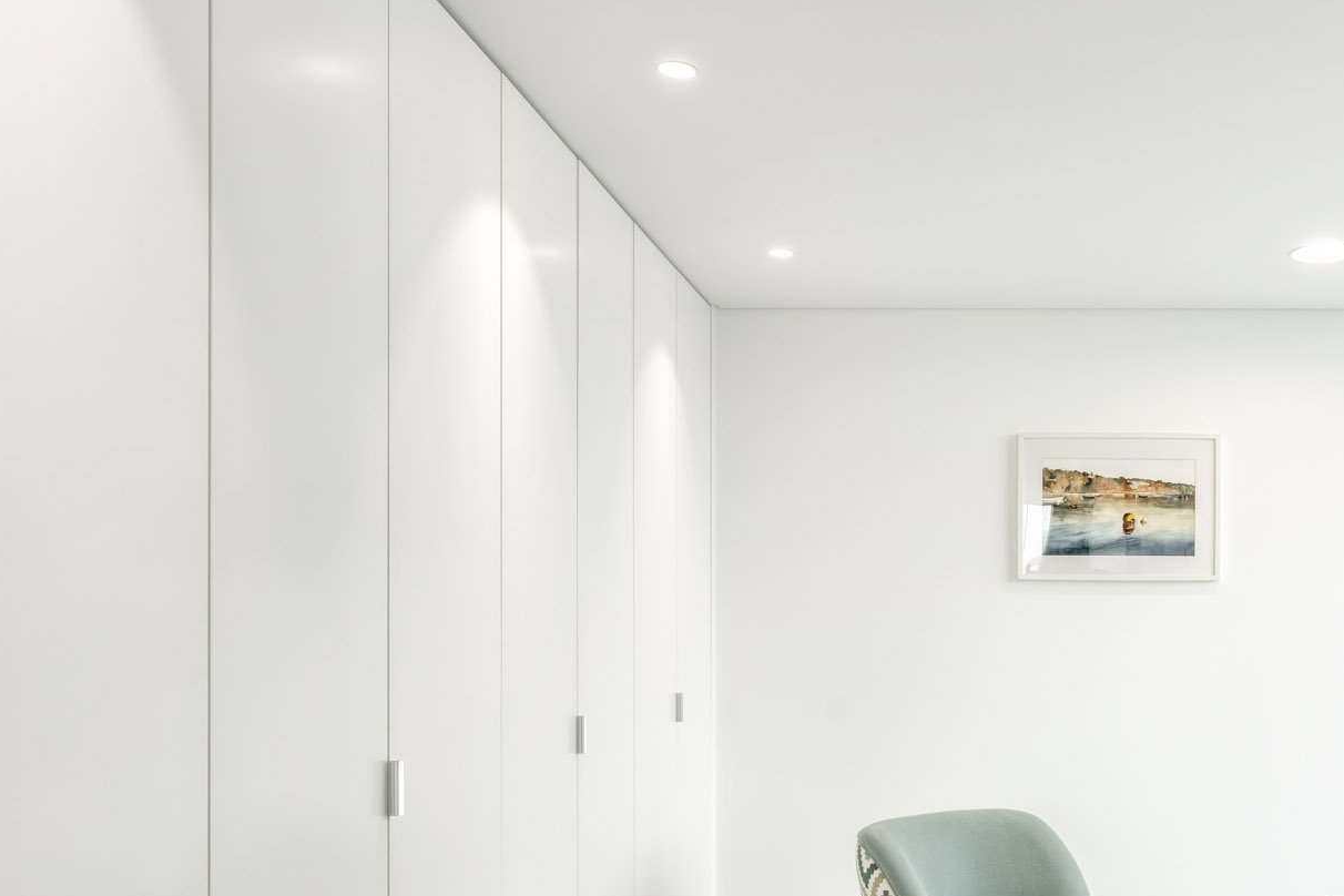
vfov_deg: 39.4
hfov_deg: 54.7
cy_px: 613
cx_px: 999
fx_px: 1232
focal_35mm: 33
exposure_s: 1/5
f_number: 11
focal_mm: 16
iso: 50
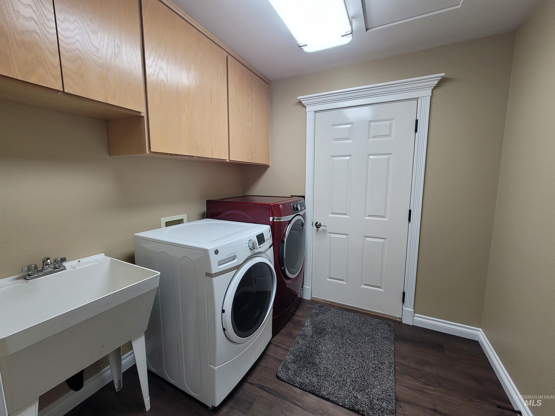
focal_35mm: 13
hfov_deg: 106.2
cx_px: 278
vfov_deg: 89.9
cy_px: 208
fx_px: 208
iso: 125
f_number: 2.2
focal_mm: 2.2
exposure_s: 1/60
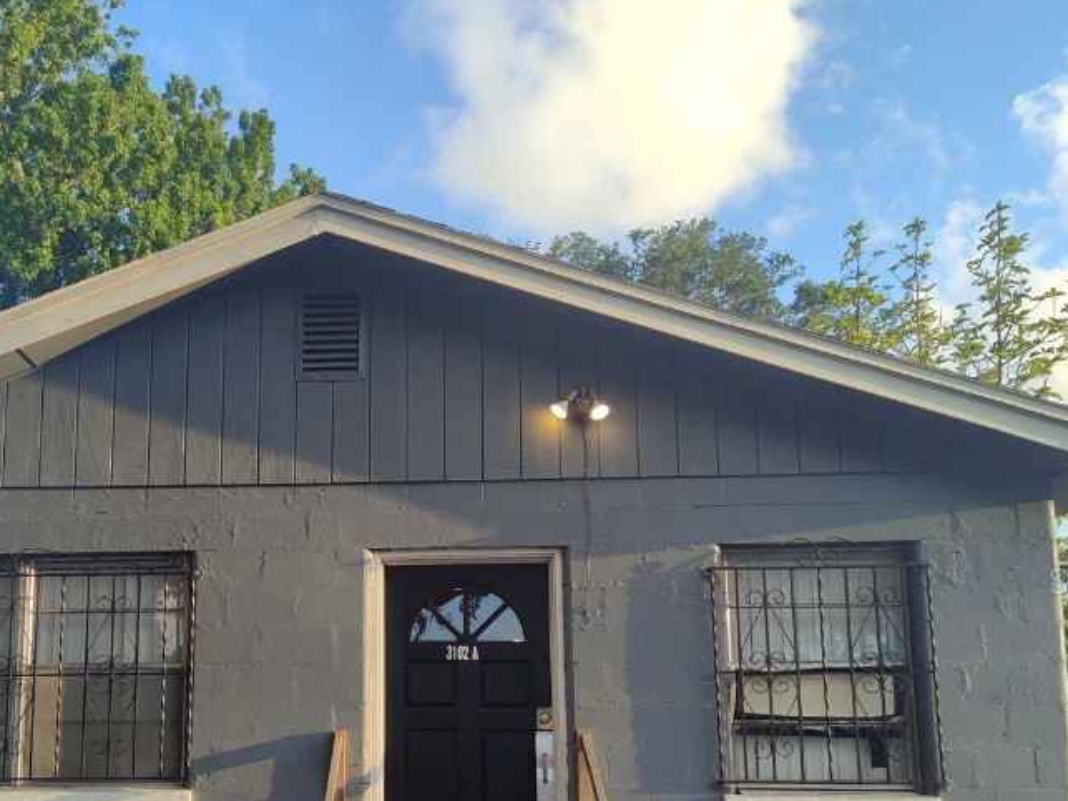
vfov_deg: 33.1
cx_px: 355
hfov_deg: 43.2
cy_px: 580
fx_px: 1326
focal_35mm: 43
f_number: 1.79
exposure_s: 1/403
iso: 112
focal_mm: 4.71
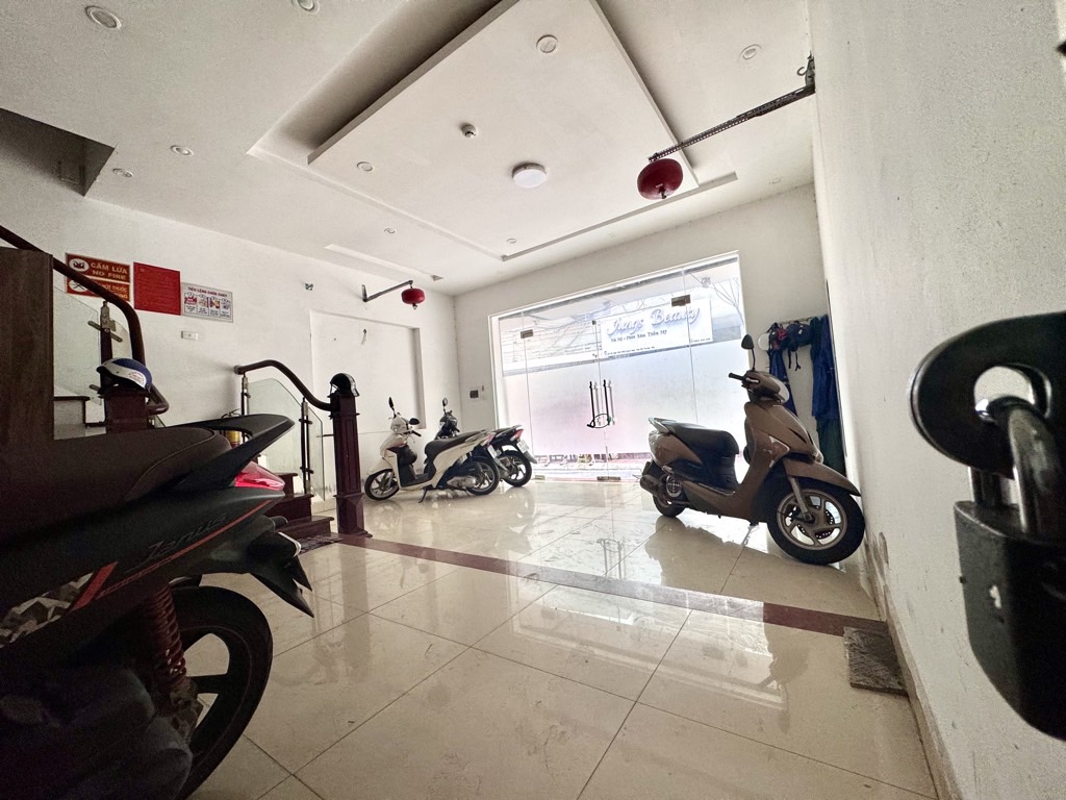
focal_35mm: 14
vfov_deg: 85.7
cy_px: 400
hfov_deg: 102.1
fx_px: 431
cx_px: 533
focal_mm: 2.22
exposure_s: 1/99
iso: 125
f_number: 2.2
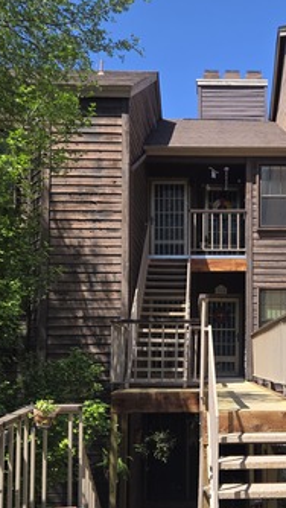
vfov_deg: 42.7
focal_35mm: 48
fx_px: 647
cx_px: 219
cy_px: 298
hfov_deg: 24.6
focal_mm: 5.4
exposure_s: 1/1154
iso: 25
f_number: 1.8
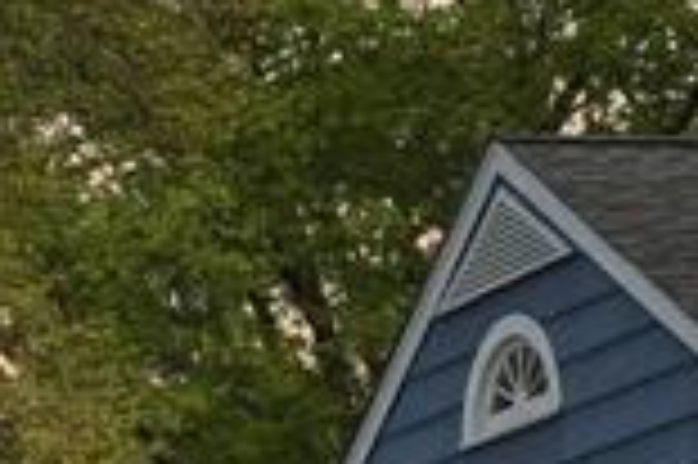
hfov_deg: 7.5
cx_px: -1590
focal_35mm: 231
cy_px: 946
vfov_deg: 5.8
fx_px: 4474
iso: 200
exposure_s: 1/40
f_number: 8
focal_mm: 35
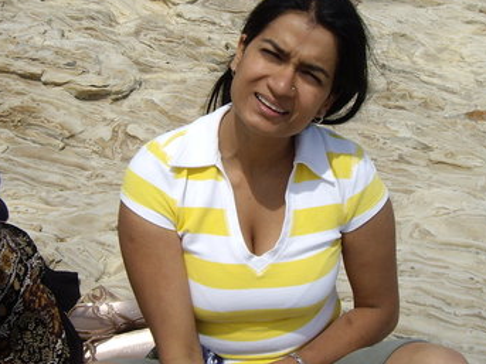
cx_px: 234
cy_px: 126
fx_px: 996
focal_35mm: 71
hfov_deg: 27.4
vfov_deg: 20.6
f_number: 4.3
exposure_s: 1/640
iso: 50
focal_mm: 6.2
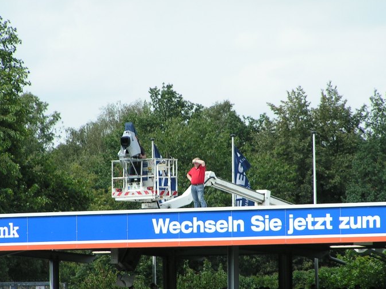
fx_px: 4136
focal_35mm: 371
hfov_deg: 5.3
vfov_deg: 4.0
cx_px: 184
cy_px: 156
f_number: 5
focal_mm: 47.6
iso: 50
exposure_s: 1/500
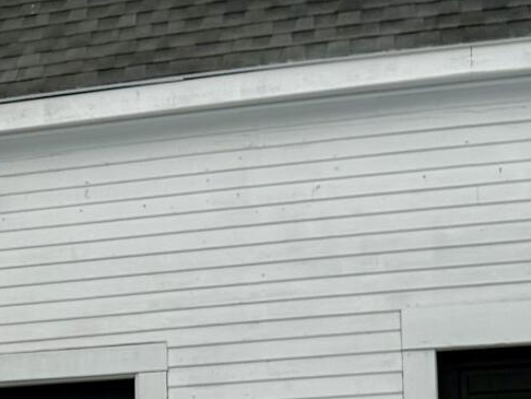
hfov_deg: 12.5
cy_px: 481
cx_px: -314
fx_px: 2271
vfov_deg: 9.9
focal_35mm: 148
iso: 80
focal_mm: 6.76
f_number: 1.78
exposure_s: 1/4167
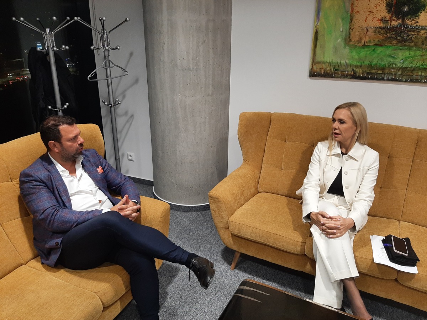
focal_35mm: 26
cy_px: 160
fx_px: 321
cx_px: 214
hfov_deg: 67.3
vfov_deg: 53.1
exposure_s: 1/50
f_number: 1.7
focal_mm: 3.93
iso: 125
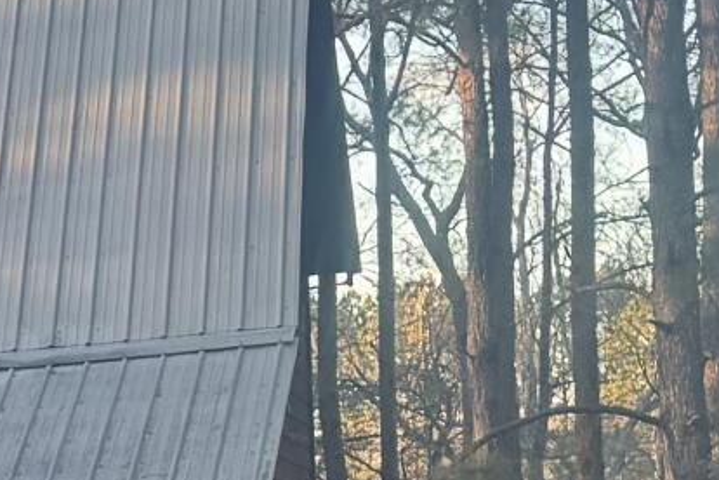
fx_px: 3615
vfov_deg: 7.4
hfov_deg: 10.6
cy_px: 779
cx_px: -644
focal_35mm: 181
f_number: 1.78
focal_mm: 6.76
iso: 64
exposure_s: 1/121
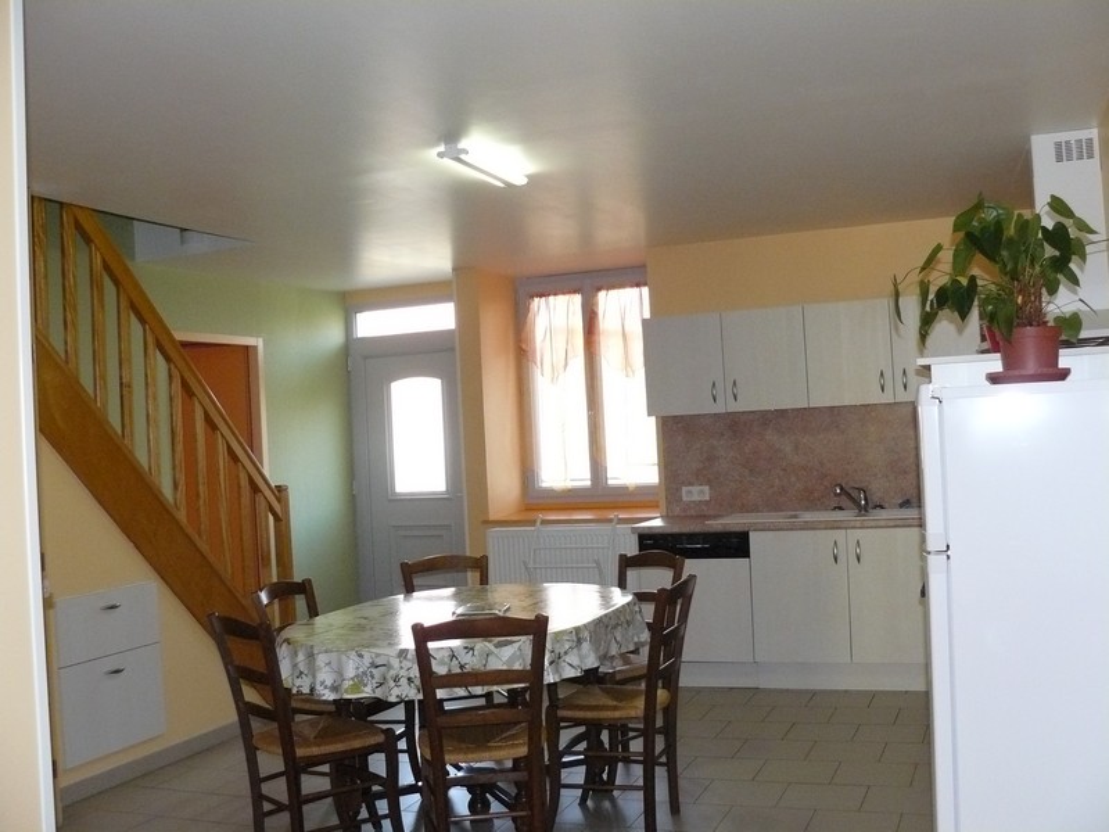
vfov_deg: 39.7
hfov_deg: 51.4
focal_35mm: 36
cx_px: 554
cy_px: 416
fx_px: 1153
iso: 400
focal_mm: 6
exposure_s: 1/125
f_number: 2.8
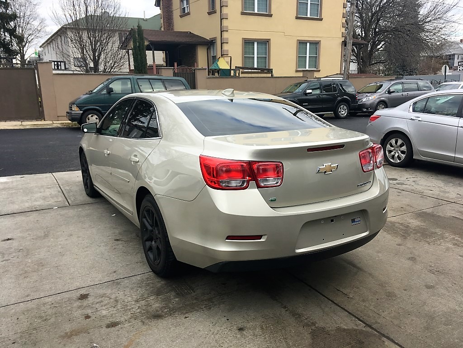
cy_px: 174
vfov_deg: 48.2
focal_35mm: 29
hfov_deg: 61.7
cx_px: 232
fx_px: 388
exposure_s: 1/292
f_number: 2.2
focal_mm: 4.15
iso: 25
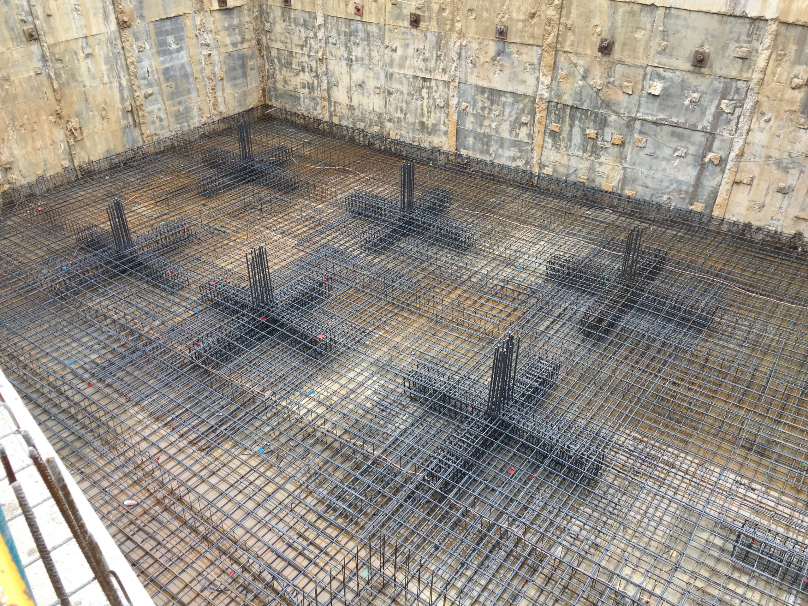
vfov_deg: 48.2
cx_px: 404
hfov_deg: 61.7
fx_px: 677
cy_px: 303
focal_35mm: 29
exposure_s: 1/233
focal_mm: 4.15
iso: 32
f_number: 2.2
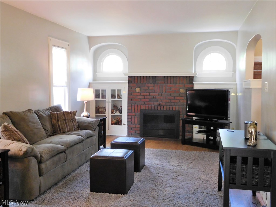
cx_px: 138
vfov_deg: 40.7
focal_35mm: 35
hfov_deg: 52.6
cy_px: 104
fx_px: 279
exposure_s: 1/20
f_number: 3.8
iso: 400
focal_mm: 6.2
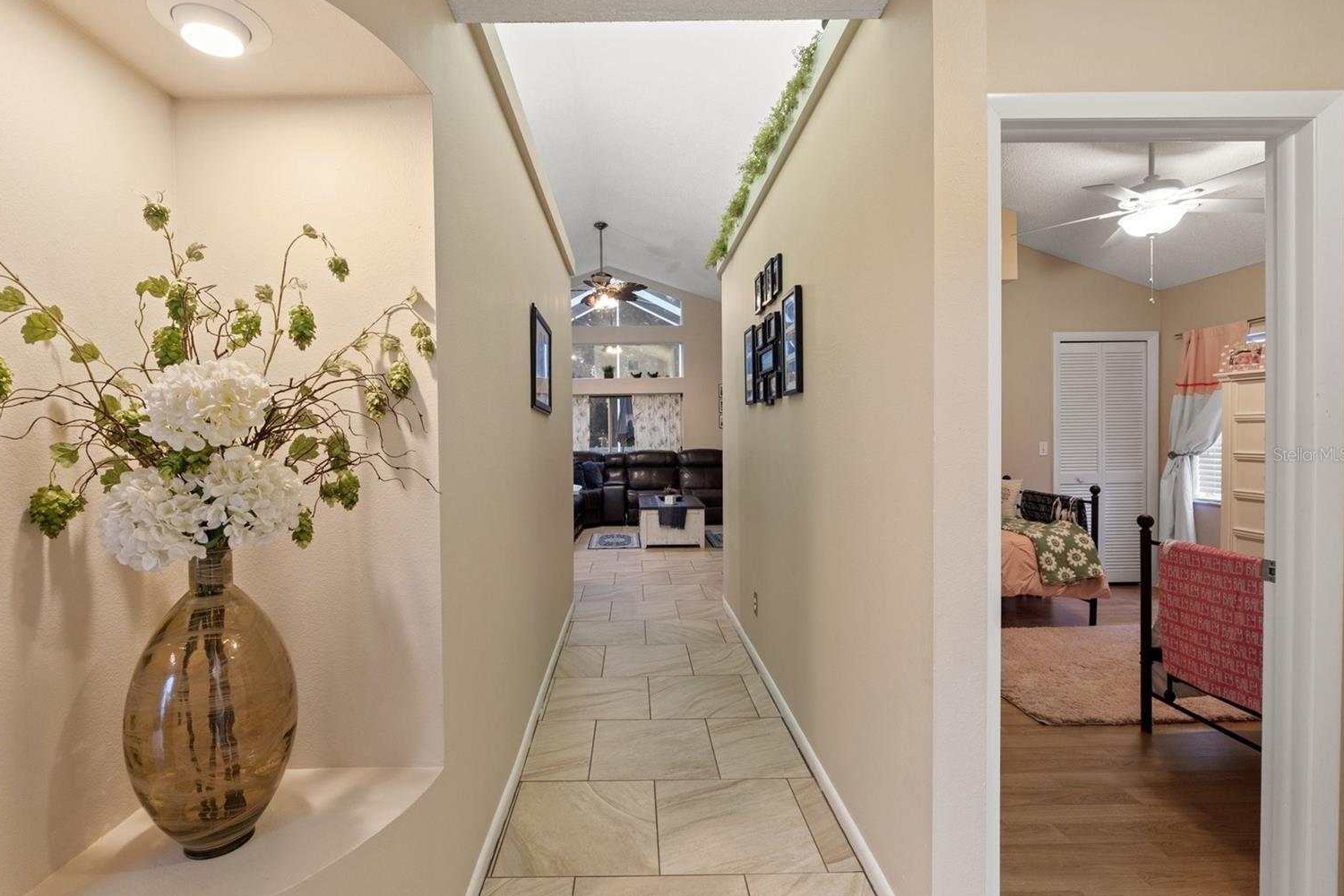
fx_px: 597
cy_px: 454
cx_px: 636
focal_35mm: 16
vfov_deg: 73.7
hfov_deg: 96.6
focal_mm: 10
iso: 400
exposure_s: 1/3
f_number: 7.1
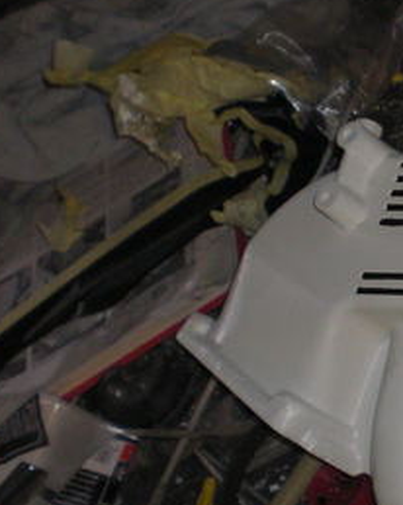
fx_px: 1373
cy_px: 268
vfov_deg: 20.8
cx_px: 599
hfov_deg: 15.4
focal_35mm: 92
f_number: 3.1
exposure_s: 1/30
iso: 100
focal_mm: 6.3
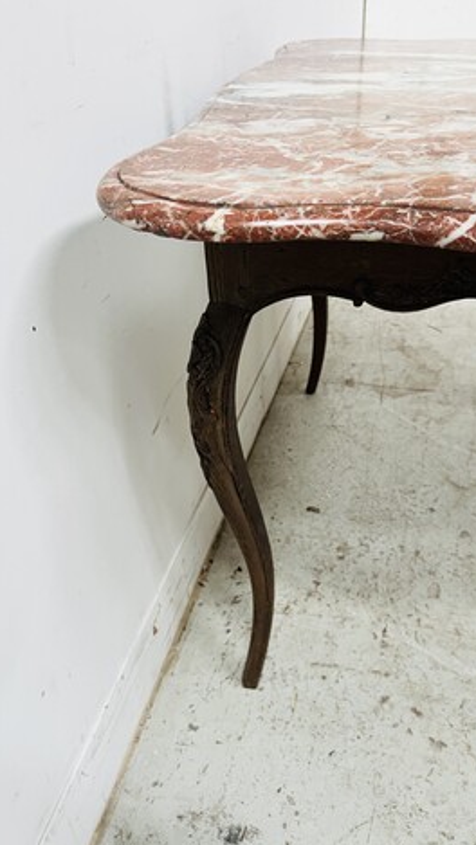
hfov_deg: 40.1
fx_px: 650
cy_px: 427
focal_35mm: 29
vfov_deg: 66.1
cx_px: 276
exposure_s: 1/60
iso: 400
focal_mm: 5.7
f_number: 1.5
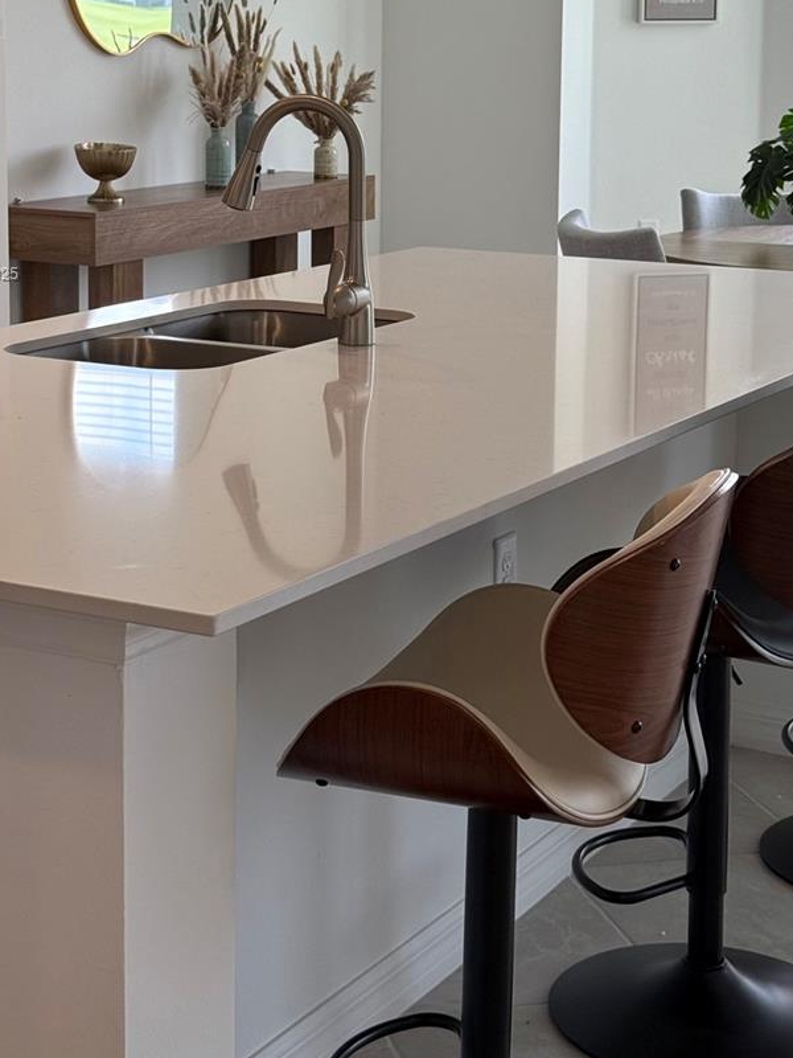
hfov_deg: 20.4
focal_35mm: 72
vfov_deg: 26.7
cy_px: 275
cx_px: 371
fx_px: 2199
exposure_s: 1/225
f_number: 1.78
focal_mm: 6.76
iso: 64
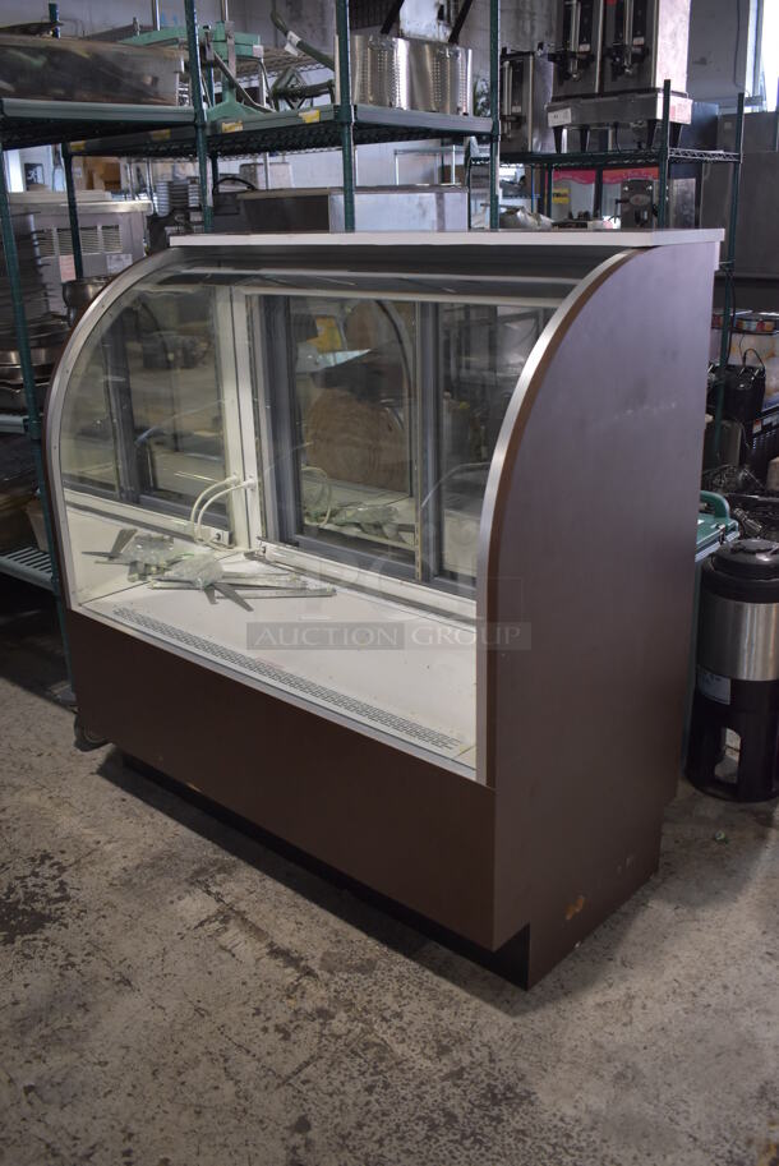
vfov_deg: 59.5
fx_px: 1021
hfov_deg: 41.8
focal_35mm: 32
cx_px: 390
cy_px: 583
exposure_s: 1/125
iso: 1100
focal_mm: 21
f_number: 3.8
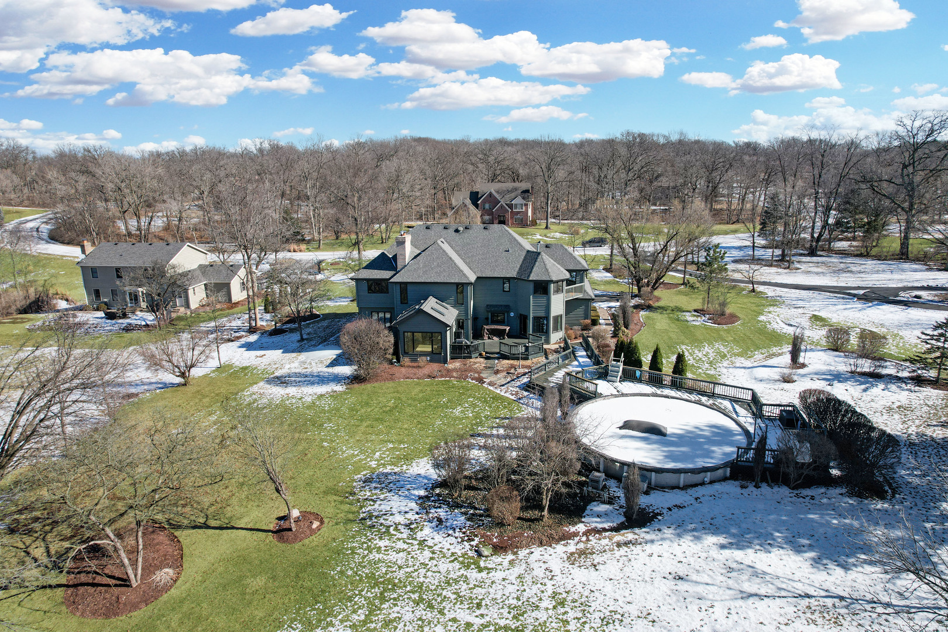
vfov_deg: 57.2
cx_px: 474
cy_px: 316
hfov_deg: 78.6
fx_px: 579
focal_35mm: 22
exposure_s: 1/640
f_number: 2.8
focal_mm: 8.38
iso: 140
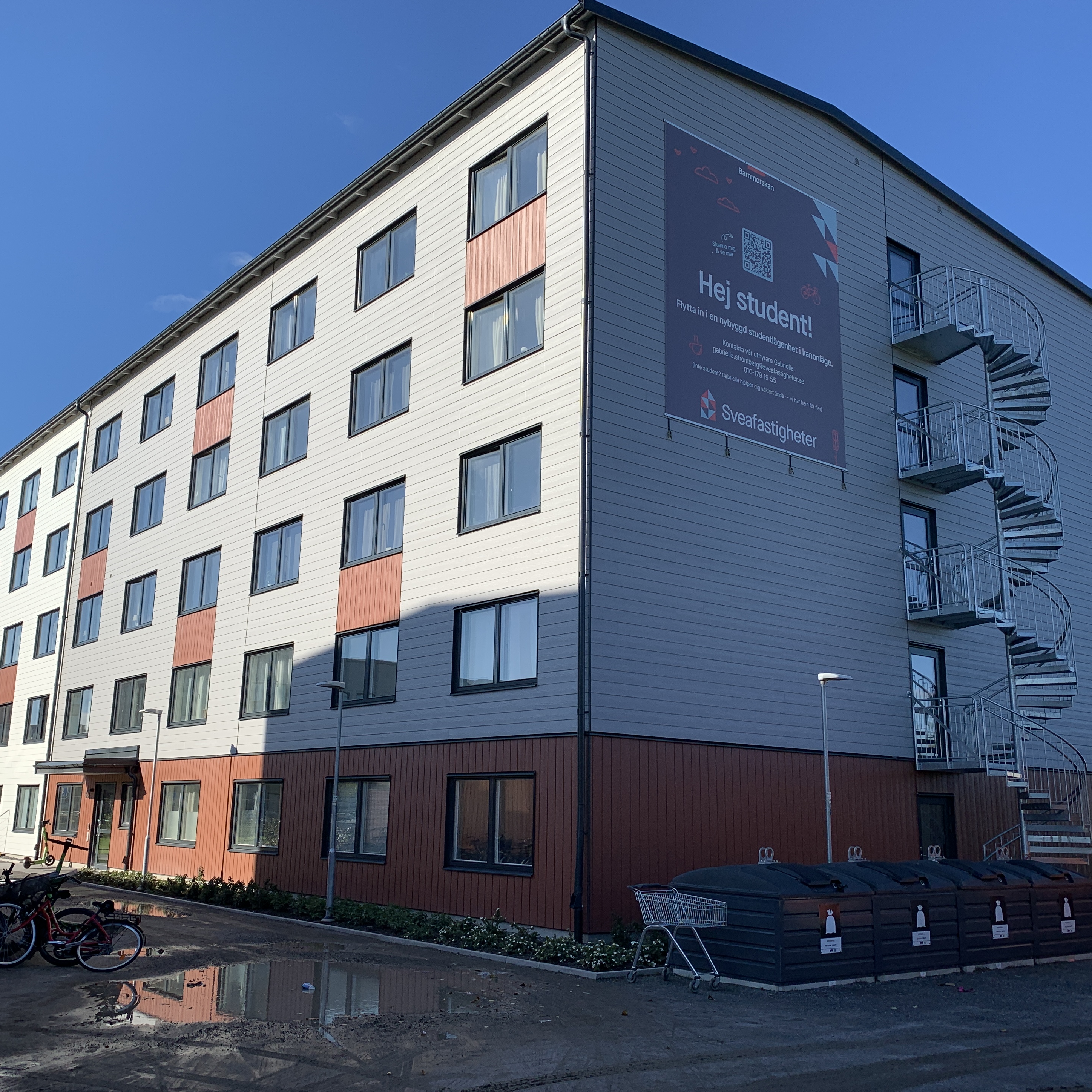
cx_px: 551
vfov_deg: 51.1
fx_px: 1142
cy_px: 538
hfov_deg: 51.1
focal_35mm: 32
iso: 25
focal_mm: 4.25
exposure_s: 1/1992
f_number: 1.8
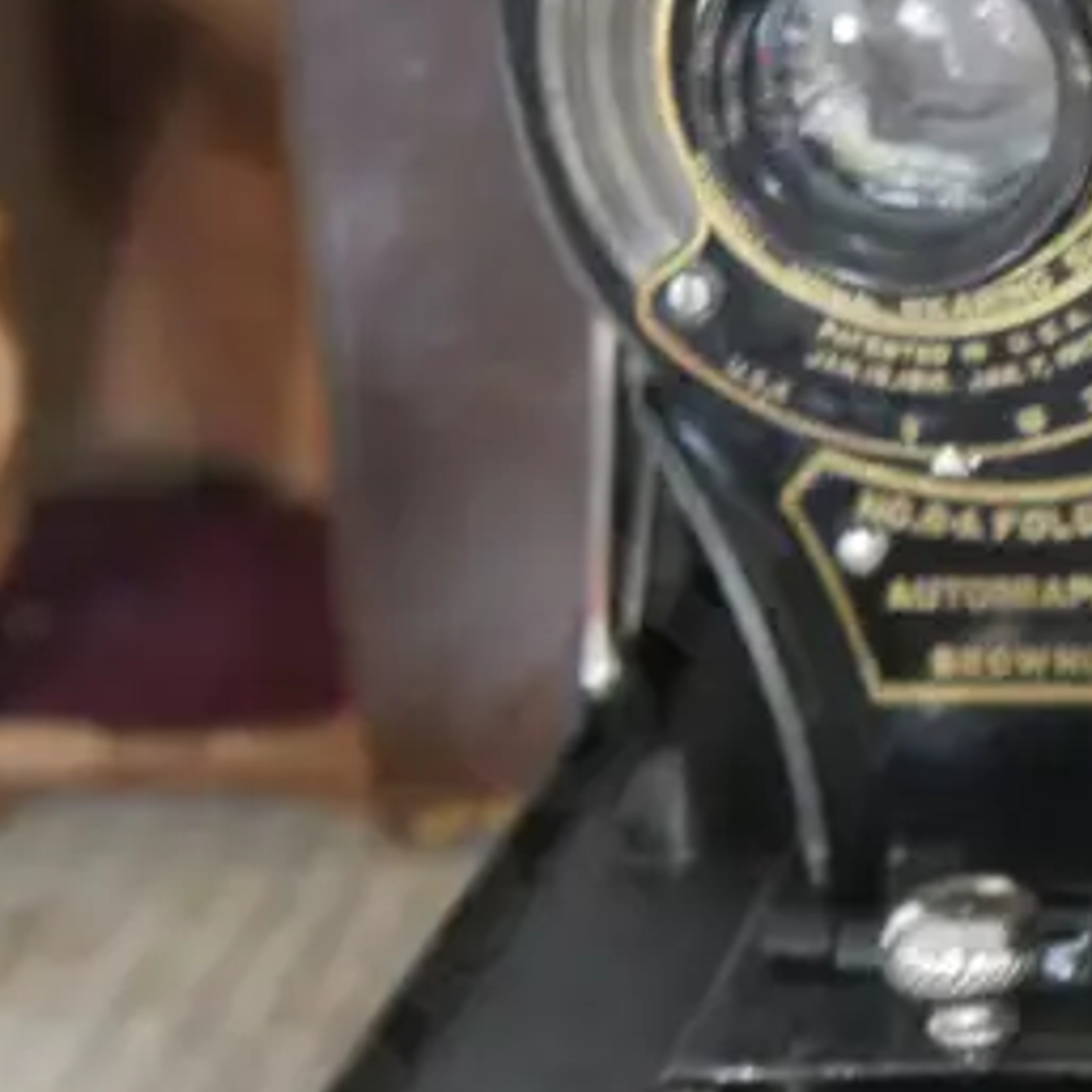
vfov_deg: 11.7
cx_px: 1056
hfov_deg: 11.7
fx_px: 5282
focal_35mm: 148
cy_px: 30
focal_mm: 21
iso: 3200
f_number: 5
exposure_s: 1/13
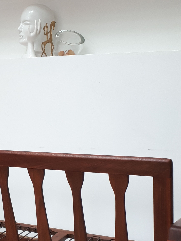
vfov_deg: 28.5
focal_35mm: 66
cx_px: 14
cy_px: 205
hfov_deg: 21.7
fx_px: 460
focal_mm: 3.6
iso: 64
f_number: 1.9
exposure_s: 1/50
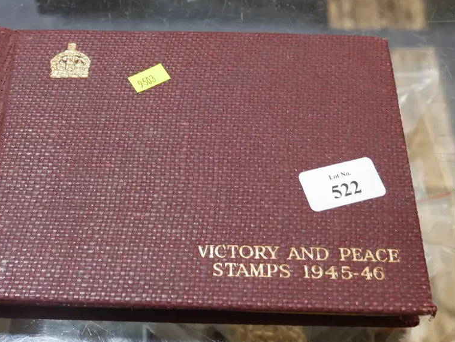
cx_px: 155
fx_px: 710
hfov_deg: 35.2
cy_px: 143
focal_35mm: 54
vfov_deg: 27.0
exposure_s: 1/60
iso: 400
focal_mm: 20
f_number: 4.4
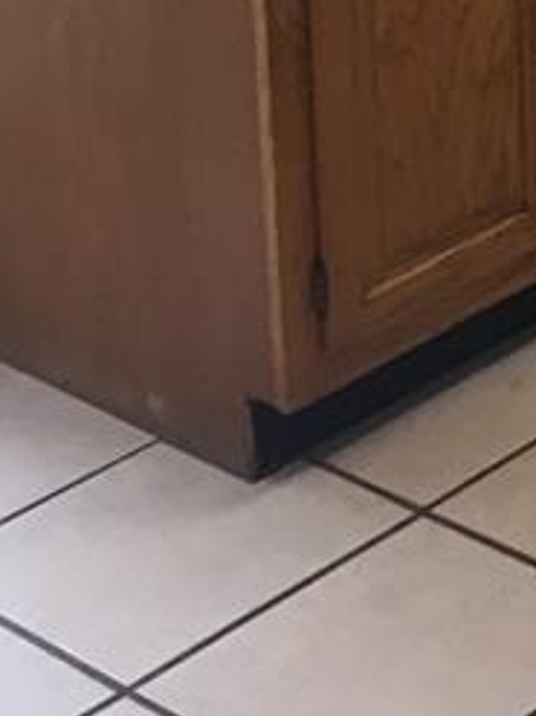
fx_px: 2914
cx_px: 1281
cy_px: -699
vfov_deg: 12.4
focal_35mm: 141
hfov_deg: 9.4
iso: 64
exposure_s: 1/30
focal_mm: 4.15
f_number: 2.2
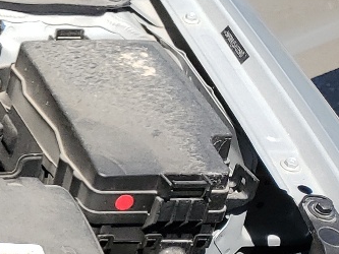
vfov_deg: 11.9
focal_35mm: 125
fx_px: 1225
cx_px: -466
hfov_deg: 12.5
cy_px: 133
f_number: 1.5
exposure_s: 1/2500
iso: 50
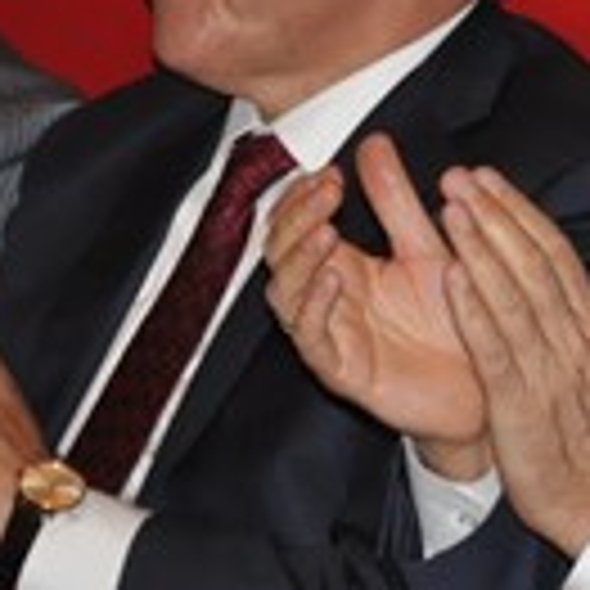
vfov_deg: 3.7
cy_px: 122
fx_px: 9123
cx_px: 766
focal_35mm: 473
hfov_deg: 3.7
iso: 800
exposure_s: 1/60
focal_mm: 75
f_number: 5.3
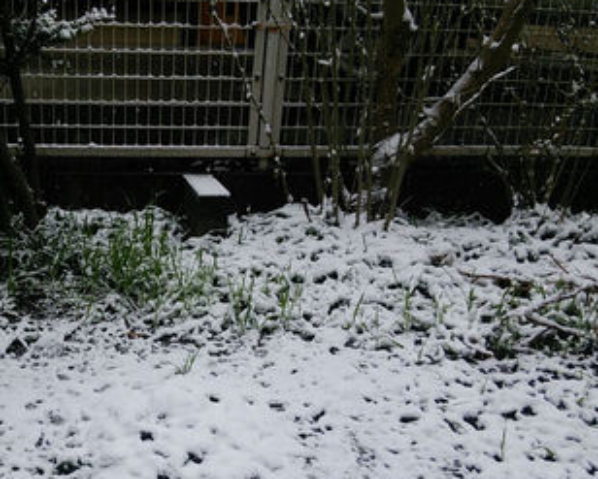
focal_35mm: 38
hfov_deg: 47.4
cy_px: 246
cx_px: 216
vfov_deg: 39.2
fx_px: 673
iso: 40
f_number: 1.94
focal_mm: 4.06
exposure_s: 1/253
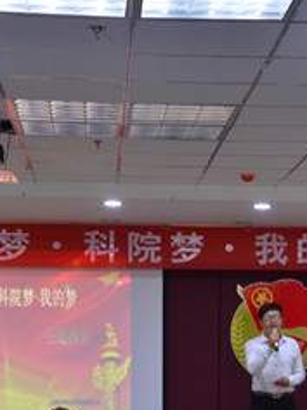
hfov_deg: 13.0
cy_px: 307
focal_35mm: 113
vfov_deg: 17.3
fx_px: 1339
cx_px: 257
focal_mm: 31
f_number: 4
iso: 720
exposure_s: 1/60
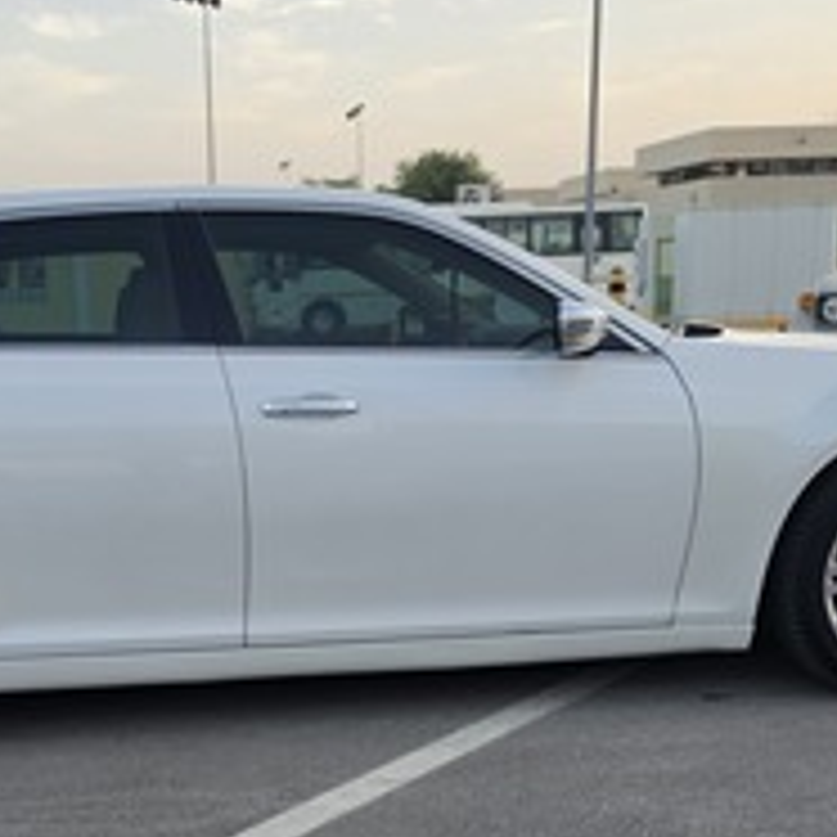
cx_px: 272
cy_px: 628
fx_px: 1368
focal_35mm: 50
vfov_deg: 33.4
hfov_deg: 33.7
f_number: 1.4
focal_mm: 6.5
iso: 32
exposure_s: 1/359
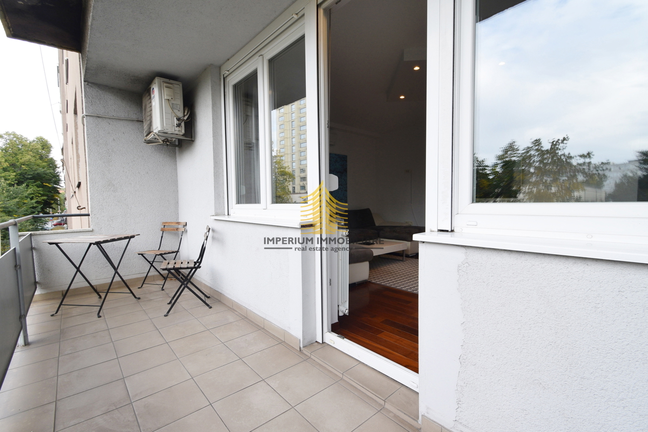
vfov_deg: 77.3
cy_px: 216
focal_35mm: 15
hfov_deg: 100.4
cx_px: 324
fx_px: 270
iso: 160
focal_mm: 10
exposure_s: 1/40
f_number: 10
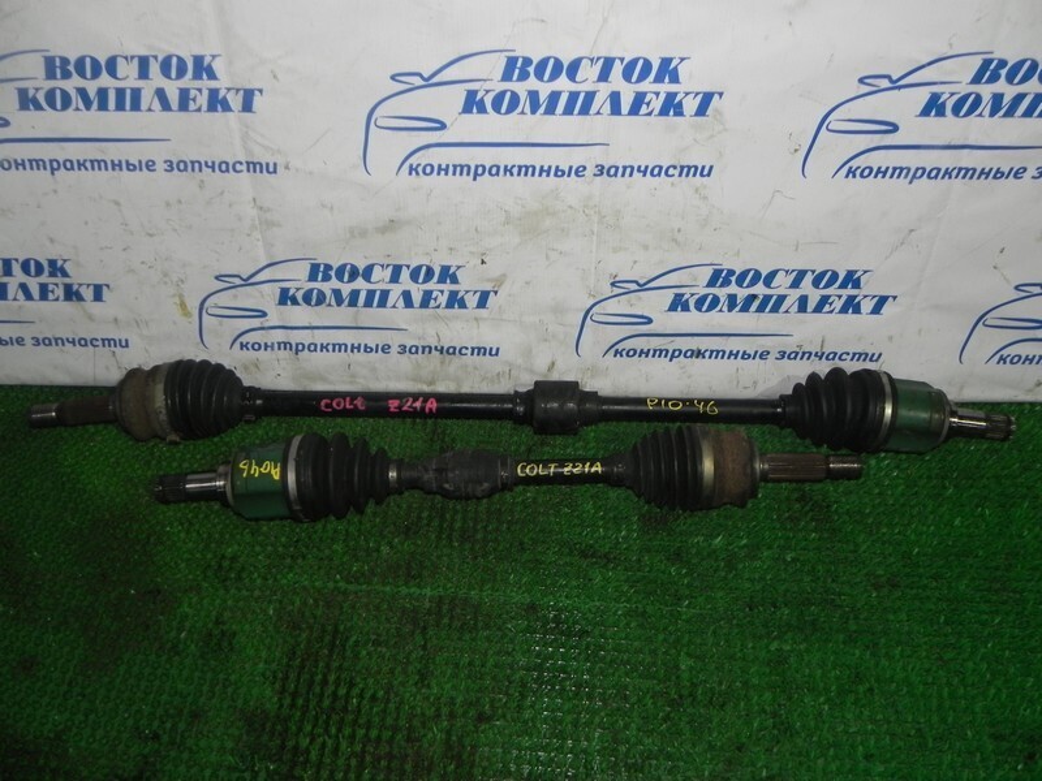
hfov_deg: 61.7
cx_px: 521
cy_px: 390
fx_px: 873
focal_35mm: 29
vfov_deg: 48.2
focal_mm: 5.2
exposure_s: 1/30
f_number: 2.8
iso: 200
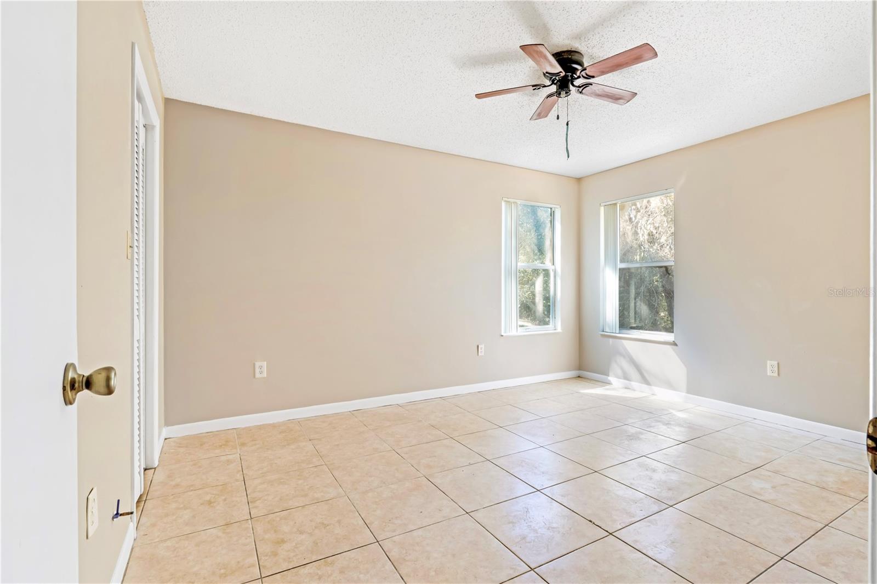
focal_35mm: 16
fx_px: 402
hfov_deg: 95.0
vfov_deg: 72.0
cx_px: 438
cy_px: 292
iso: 250
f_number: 9
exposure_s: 1/125
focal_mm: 11
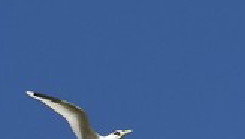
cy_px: 166
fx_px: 3482
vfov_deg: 2.3
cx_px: 160
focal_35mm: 535
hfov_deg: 4.0
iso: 200
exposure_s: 1/500
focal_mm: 200
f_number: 11
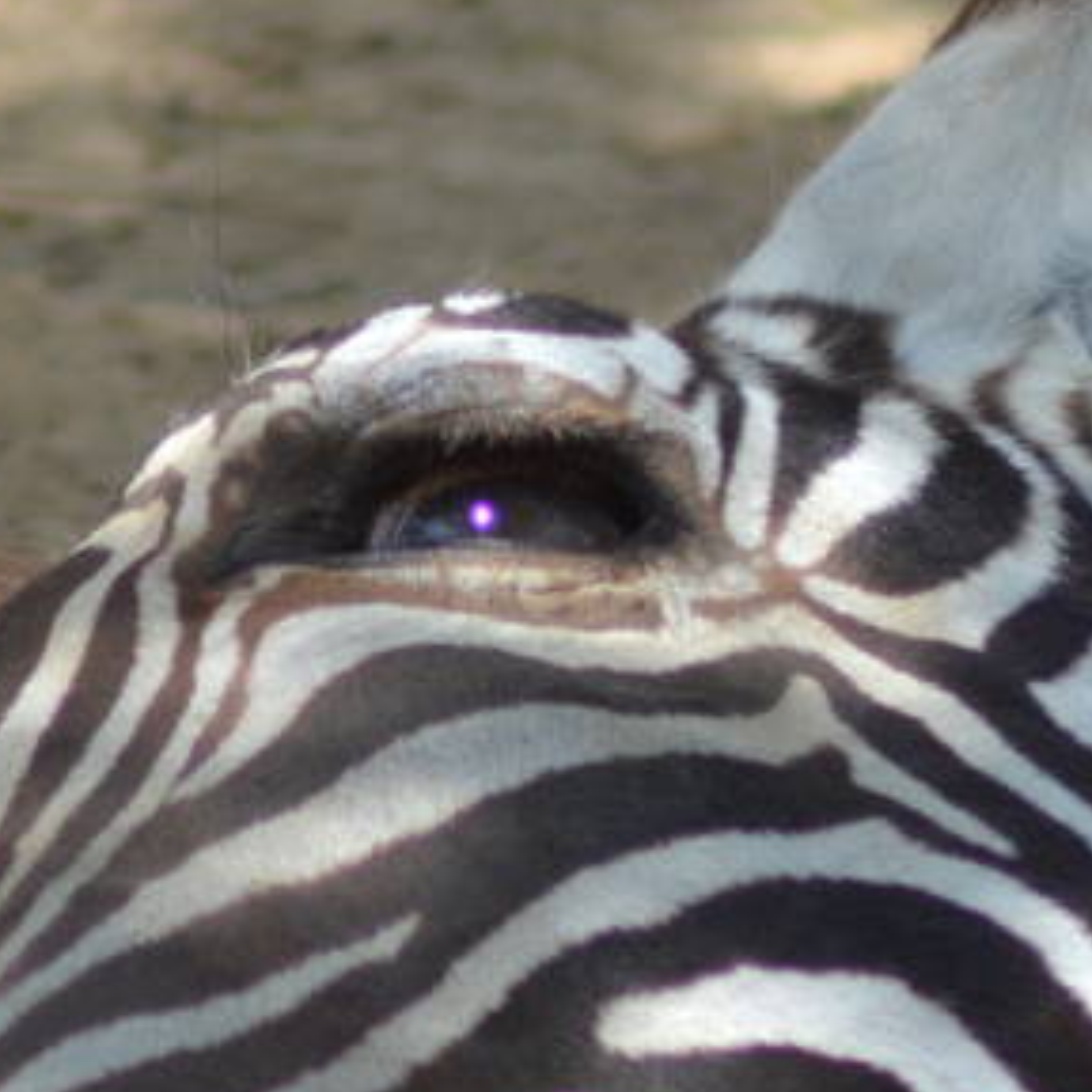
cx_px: 1039
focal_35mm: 1836
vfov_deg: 1.0
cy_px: 1024
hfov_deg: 1.0
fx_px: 65527
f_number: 5
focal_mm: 260
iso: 400
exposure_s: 1/1250
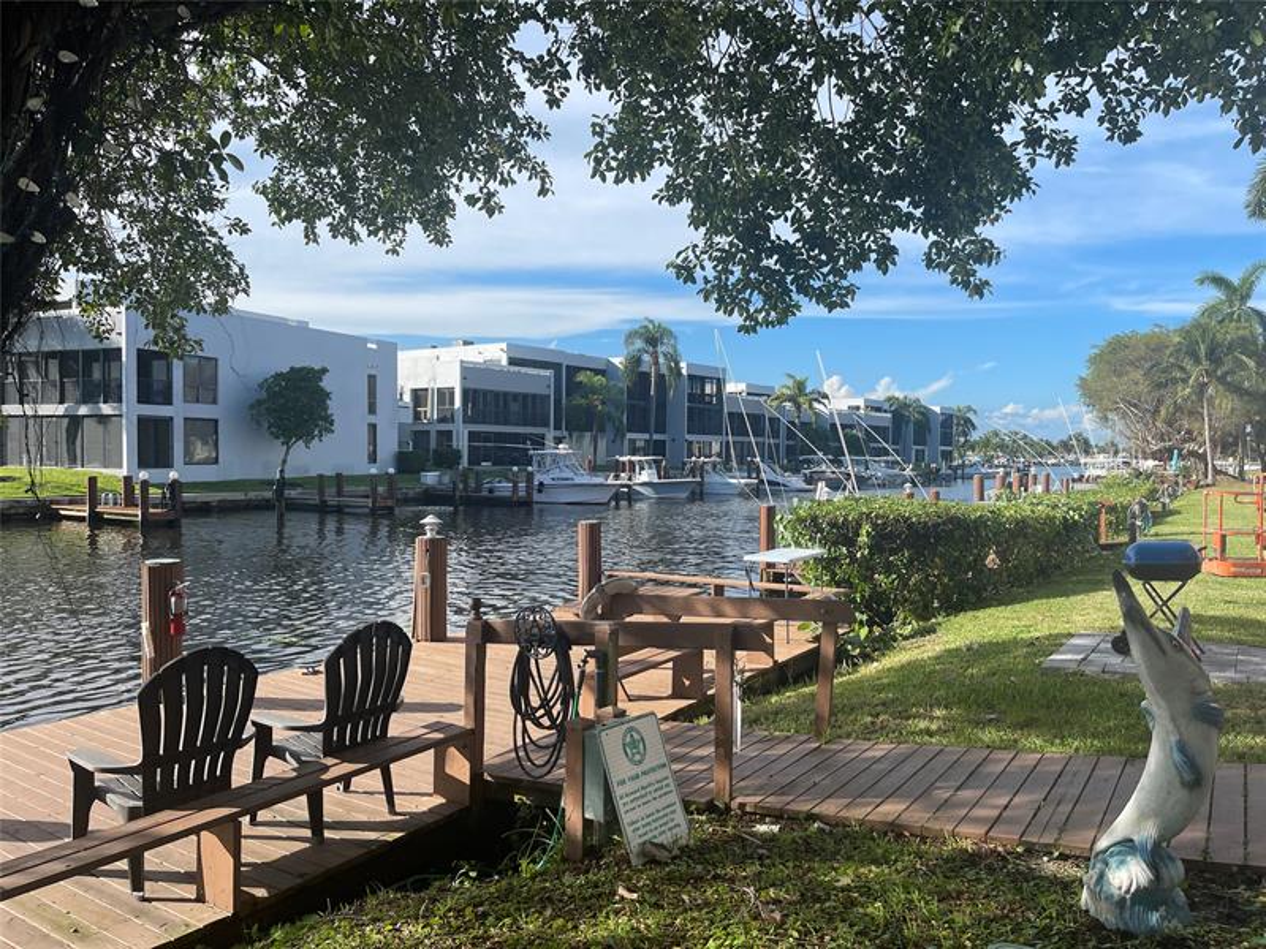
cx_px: 633
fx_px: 914
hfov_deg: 69.4
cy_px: 474
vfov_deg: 54.9
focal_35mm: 25
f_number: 1.6
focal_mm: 5.1
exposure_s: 1/2488
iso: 32
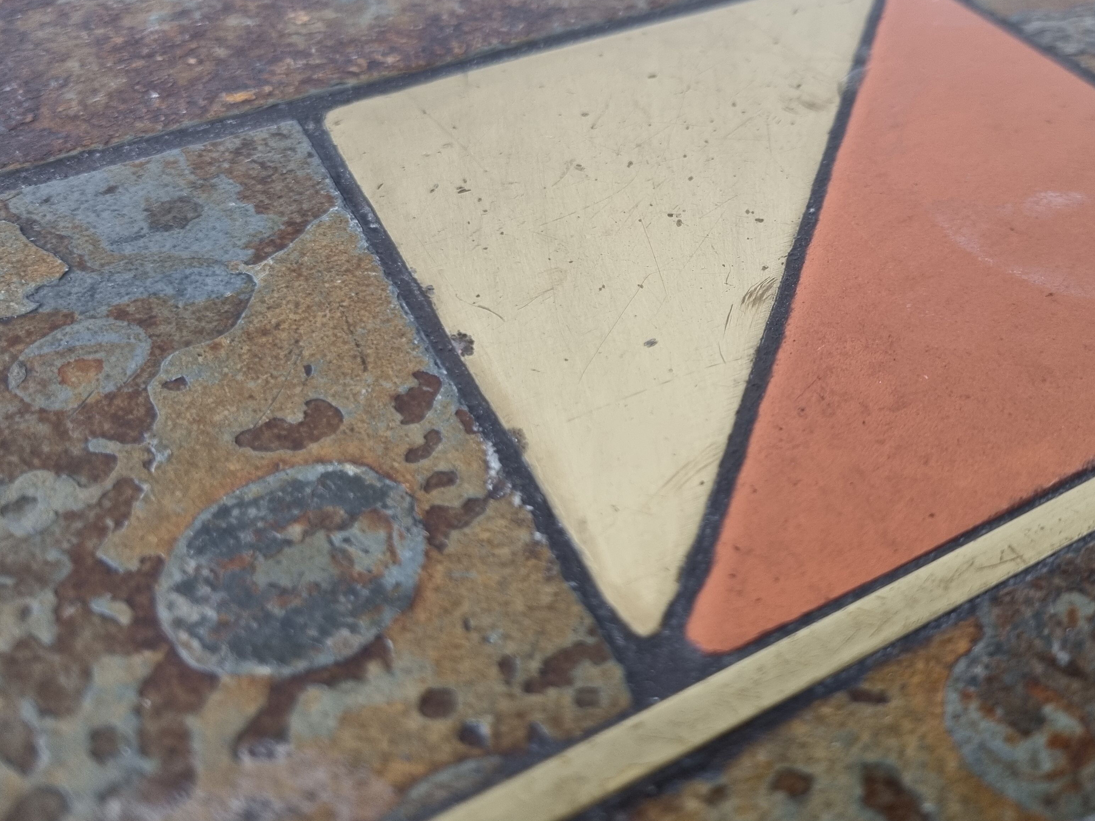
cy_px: 288
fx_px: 1075
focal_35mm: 34
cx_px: 676
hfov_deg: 53.4
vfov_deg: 41.4
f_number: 1.8
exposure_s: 1/100
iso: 250
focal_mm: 5.4
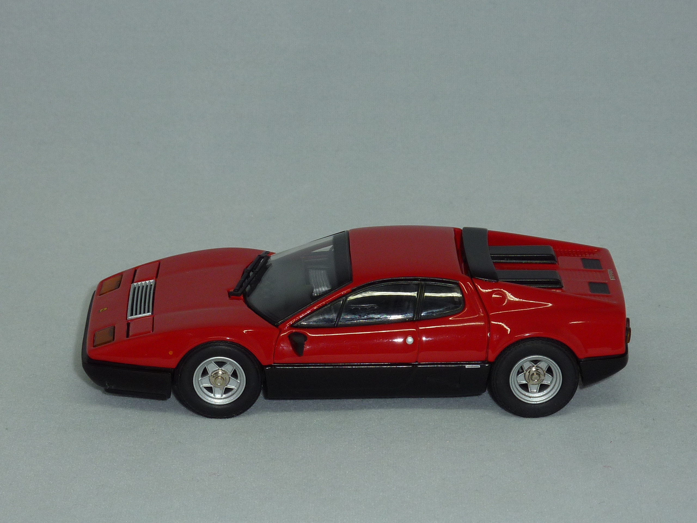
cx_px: 348
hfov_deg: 15.3
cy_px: 262
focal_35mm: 129
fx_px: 2597
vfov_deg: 11.5
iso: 100
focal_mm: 14.7
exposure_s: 1/40
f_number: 4.3
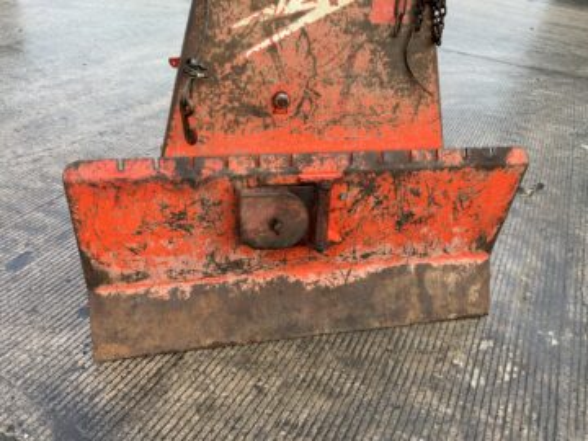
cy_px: 220
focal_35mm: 29
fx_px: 493
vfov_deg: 48.2
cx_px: 294
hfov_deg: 61.7
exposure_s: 1/172
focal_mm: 3
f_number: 1.8
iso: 16
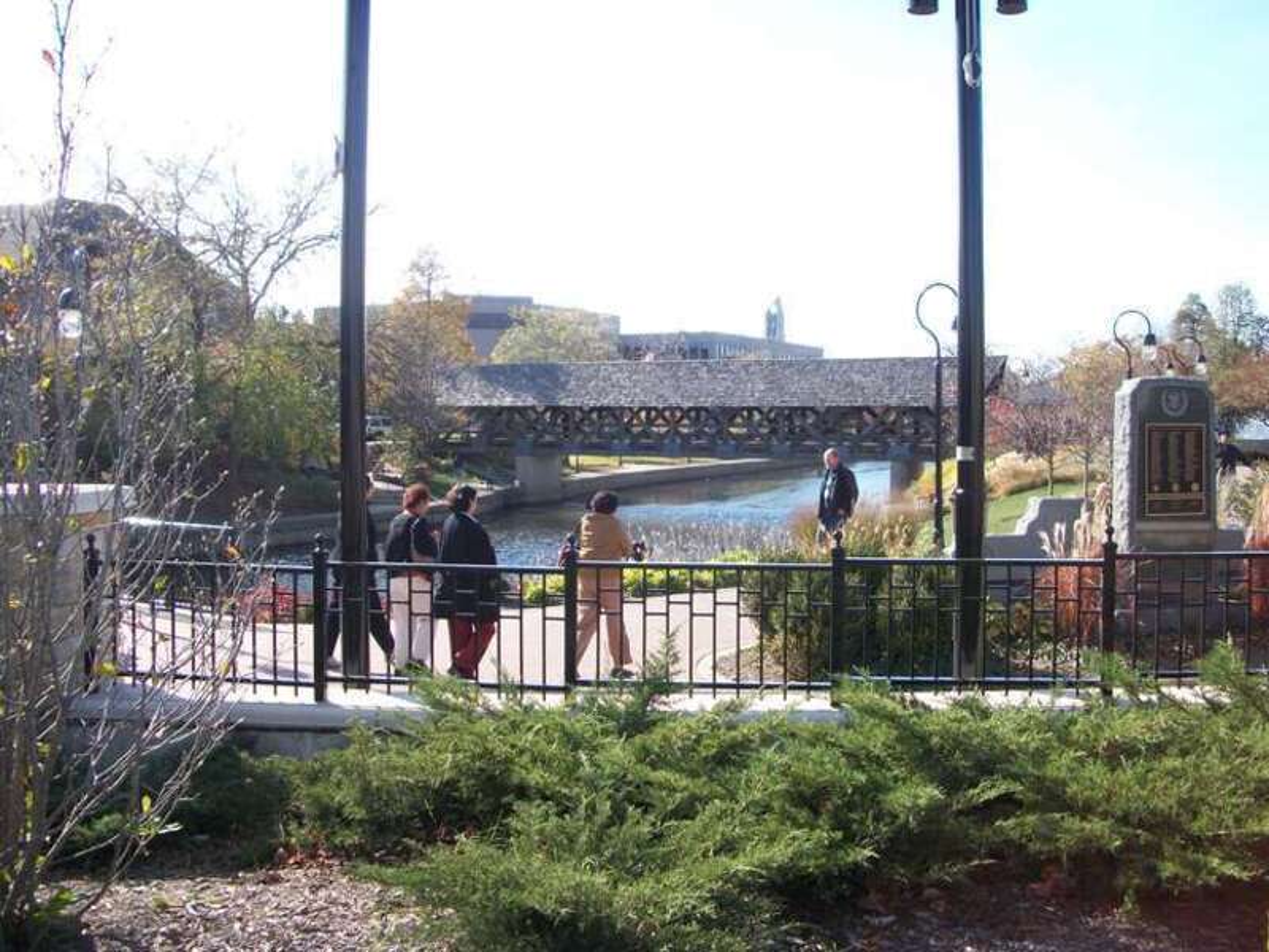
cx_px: 634
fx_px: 1283
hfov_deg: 52.6
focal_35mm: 35
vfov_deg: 40.7
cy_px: 476
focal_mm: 6.3
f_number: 3.1
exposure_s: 1/400
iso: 80
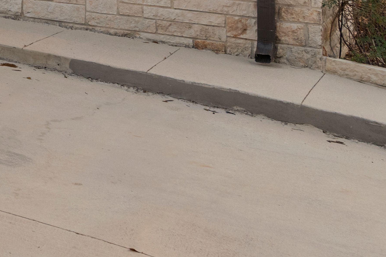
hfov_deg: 21.4
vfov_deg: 15.9
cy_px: -160
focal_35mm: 77
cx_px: -217
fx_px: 825
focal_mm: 19.5
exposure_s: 1/2.5
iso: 800
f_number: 8
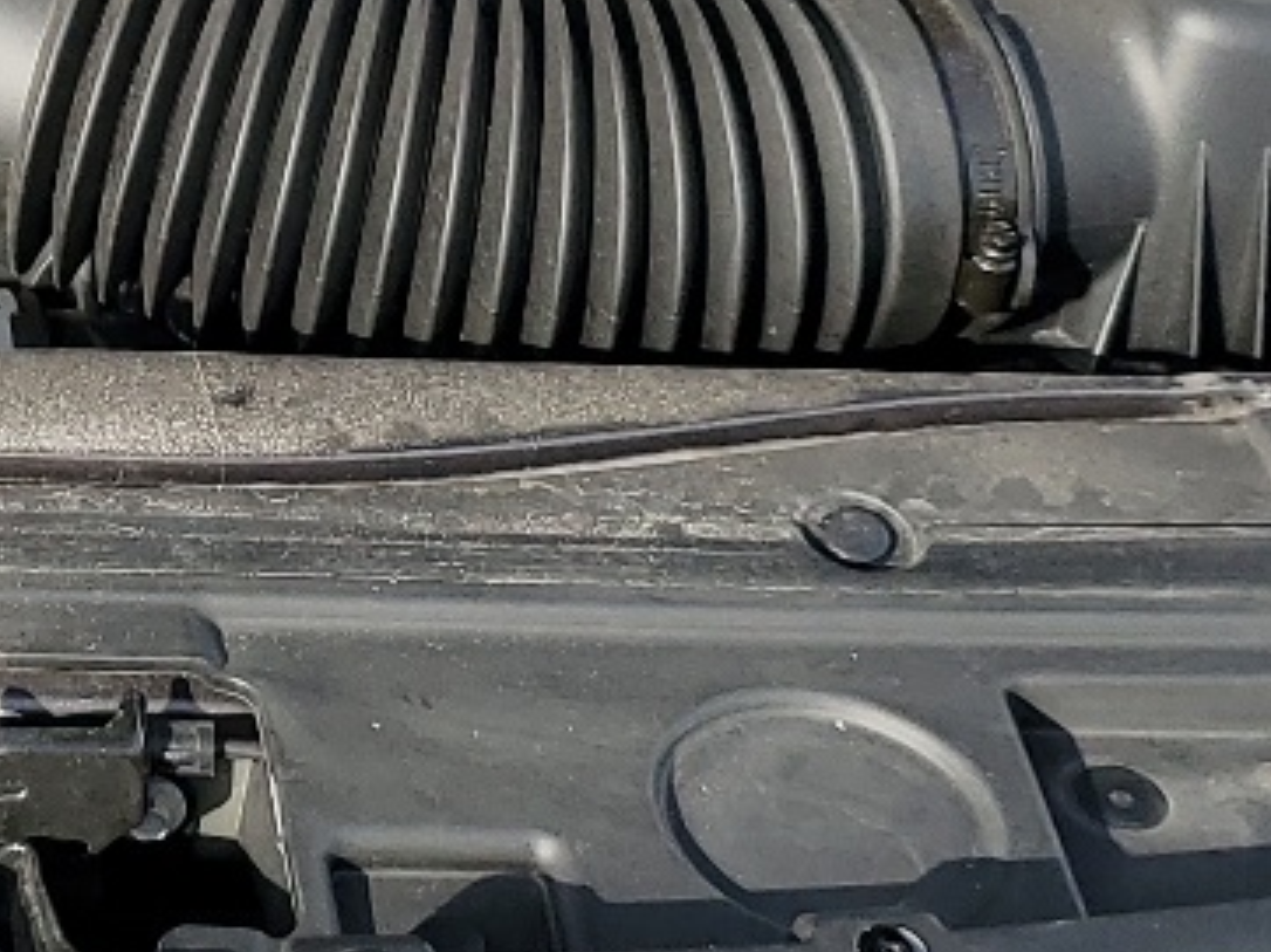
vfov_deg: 12.6
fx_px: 4220
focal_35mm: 115
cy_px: -158
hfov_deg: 16.5
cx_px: -190
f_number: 1.5
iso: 50
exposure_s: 1/1429
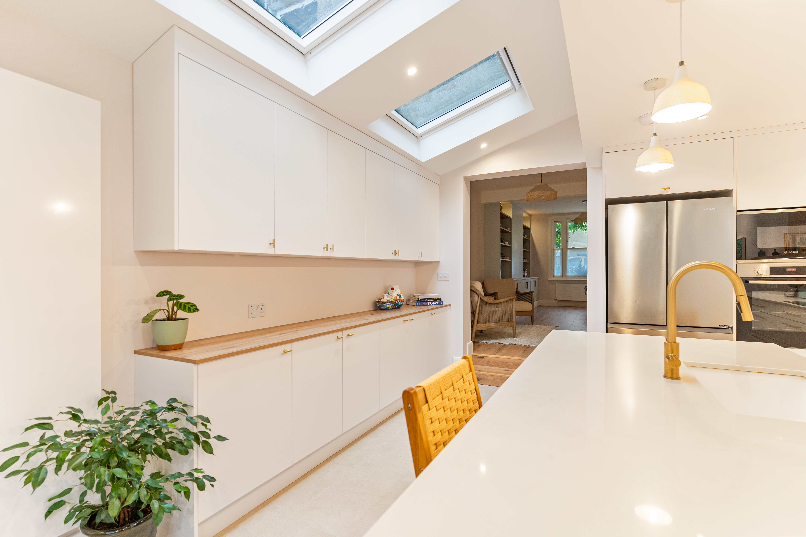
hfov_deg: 90.0
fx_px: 403
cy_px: 268
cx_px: 403
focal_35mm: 18
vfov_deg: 67.4
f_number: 4
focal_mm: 18
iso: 640
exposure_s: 1/25
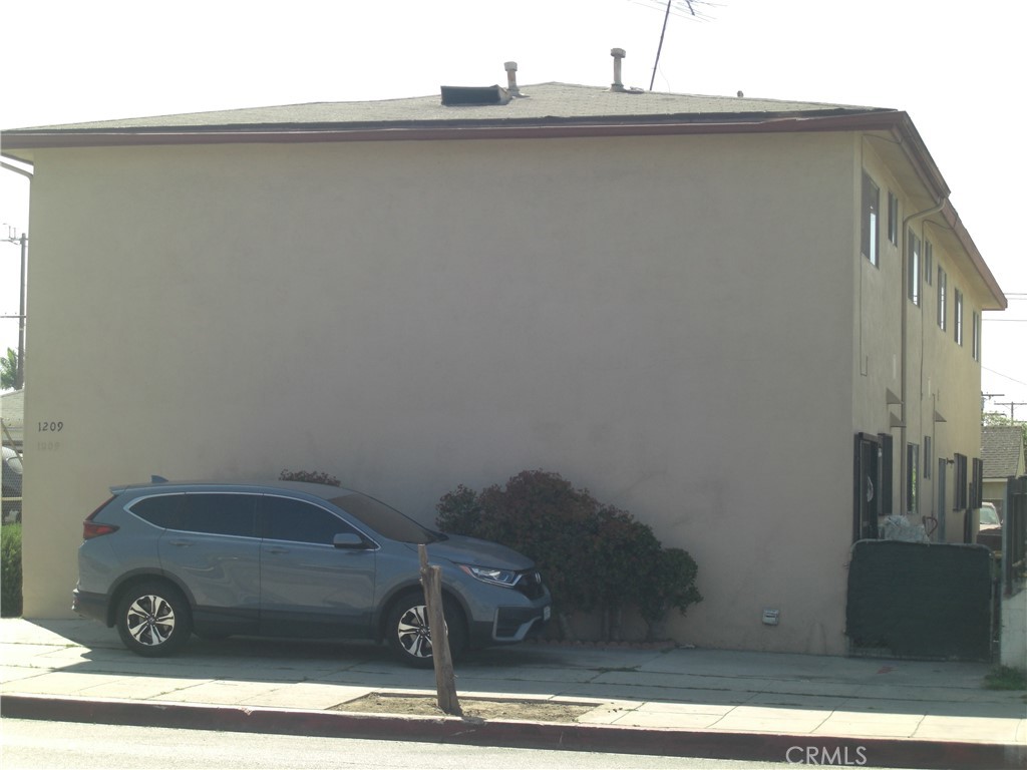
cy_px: 385
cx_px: 514
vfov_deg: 18.4
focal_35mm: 80
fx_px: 2373
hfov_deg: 24.4
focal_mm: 16.6
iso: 80
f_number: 4.4
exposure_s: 1/400
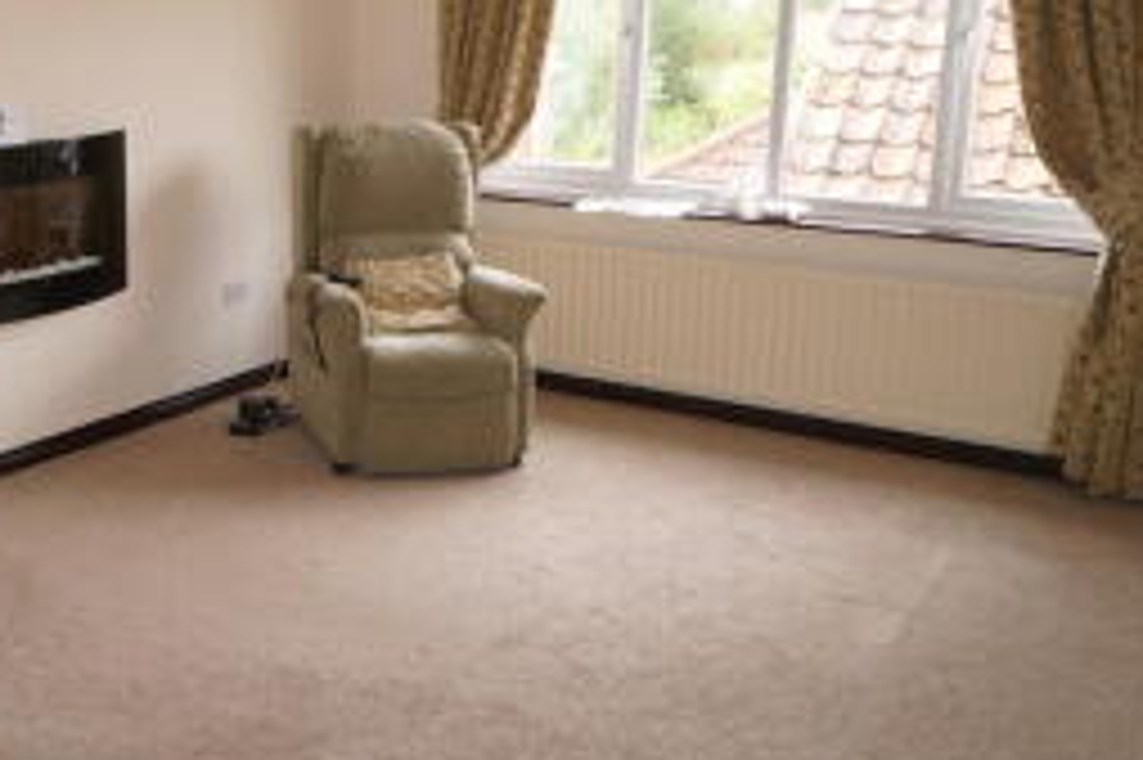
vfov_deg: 29.8
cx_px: 148
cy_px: 313
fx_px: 1428
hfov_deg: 40.8
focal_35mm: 45
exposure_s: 1/60
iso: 250
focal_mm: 16
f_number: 4
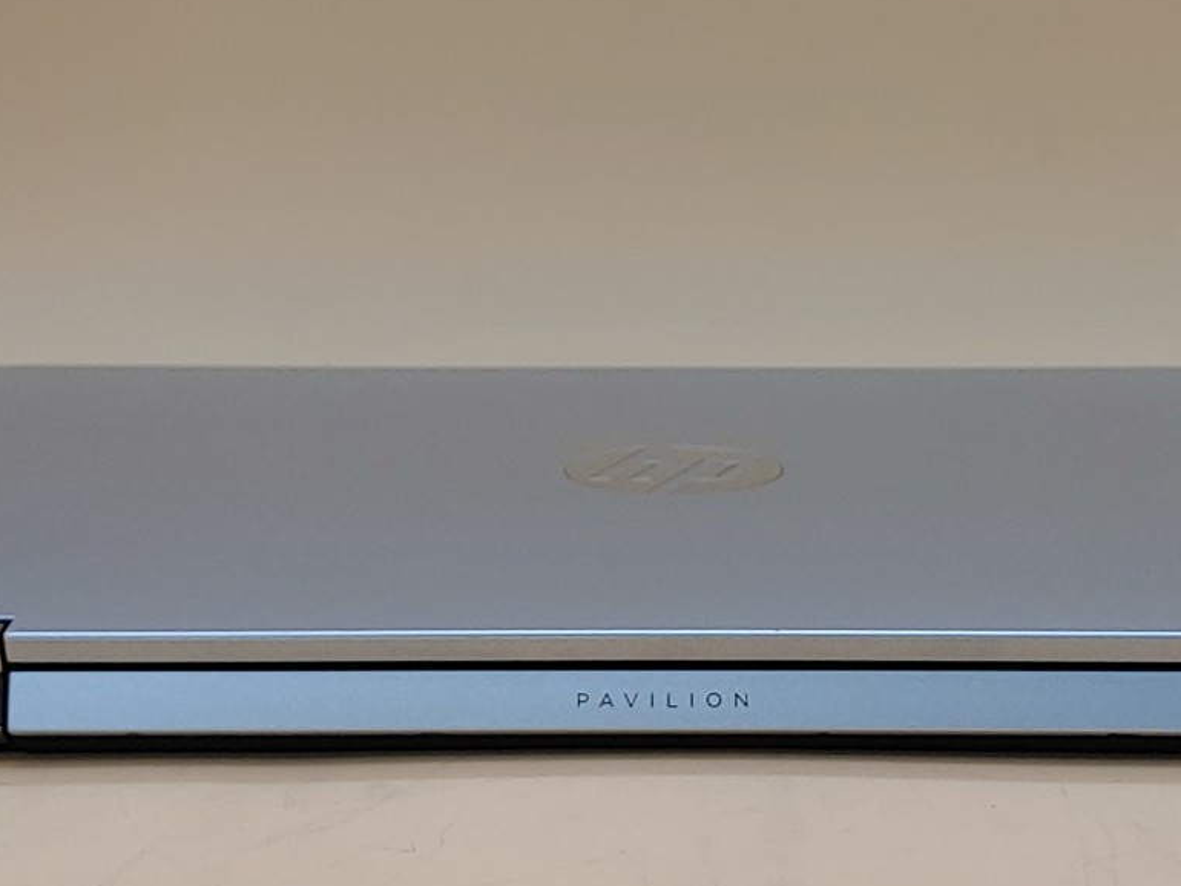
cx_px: 653
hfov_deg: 22.7
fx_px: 2935
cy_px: 425
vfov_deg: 17.2
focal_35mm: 86
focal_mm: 4.36
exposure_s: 1/123
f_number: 1.8
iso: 50
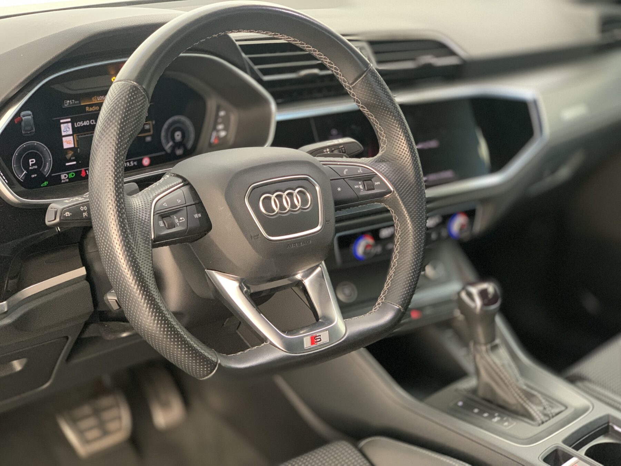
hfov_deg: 36.8
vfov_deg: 28.0
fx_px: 933
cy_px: 233
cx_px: 310
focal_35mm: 52
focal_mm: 6
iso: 400
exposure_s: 1/46
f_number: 2.4
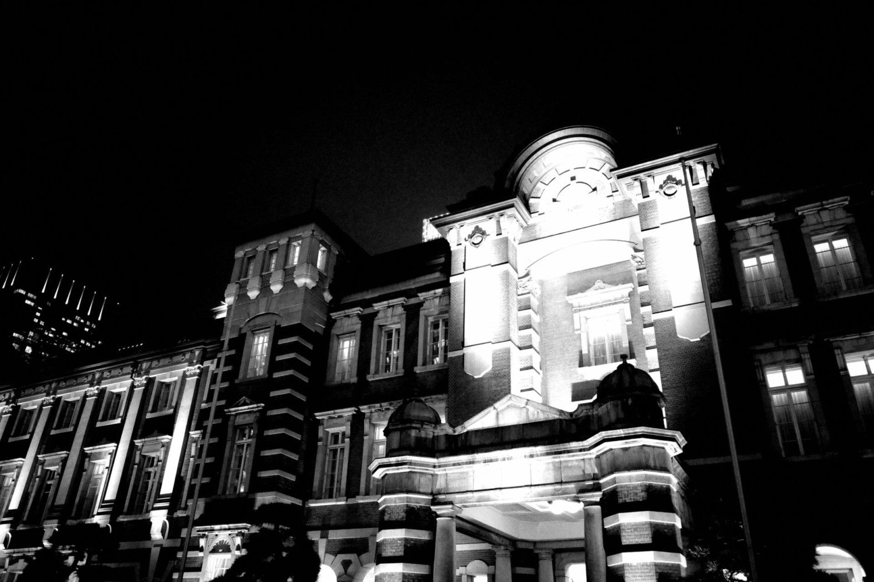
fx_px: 680
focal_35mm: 28
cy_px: 291
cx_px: 437
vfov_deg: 46.4
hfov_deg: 65.5
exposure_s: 1/30
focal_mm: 18.3
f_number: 2.8
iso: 5000
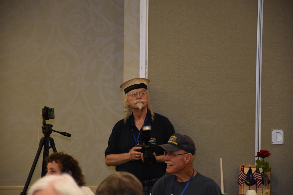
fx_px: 1282
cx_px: 146
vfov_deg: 8.7
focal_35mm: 158
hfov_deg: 13.0
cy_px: 98
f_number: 5.6
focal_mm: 105
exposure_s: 1/60
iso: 3200
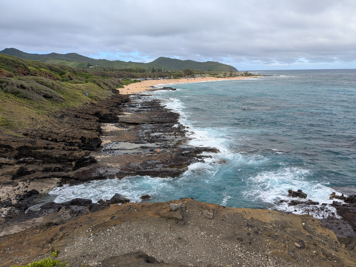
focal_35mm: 27
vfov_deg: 51.4
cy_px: 134
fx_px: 278
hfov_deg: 65.3
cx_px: 178
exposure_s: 1/2924
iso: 74
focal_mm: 4.38
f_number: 1.73
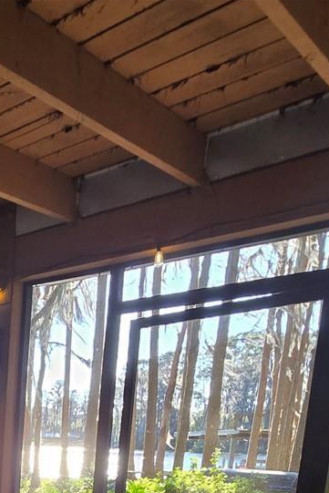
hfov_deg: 26.3
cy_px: 542
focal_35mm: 40
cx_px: -139
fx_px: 548
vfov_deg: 39.6
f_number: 2.2
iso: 50
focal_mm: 2.2
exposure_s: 1/120
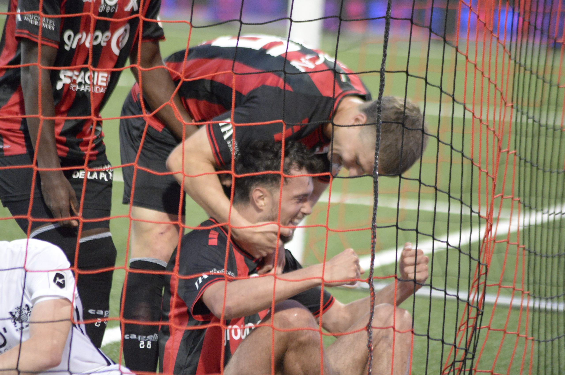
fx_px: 4703
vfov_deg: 4.6
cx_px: 282
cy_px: 188
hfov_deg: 6.9
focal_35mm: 300
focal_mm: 300
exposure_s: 1/640
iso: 12800
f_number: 5.6
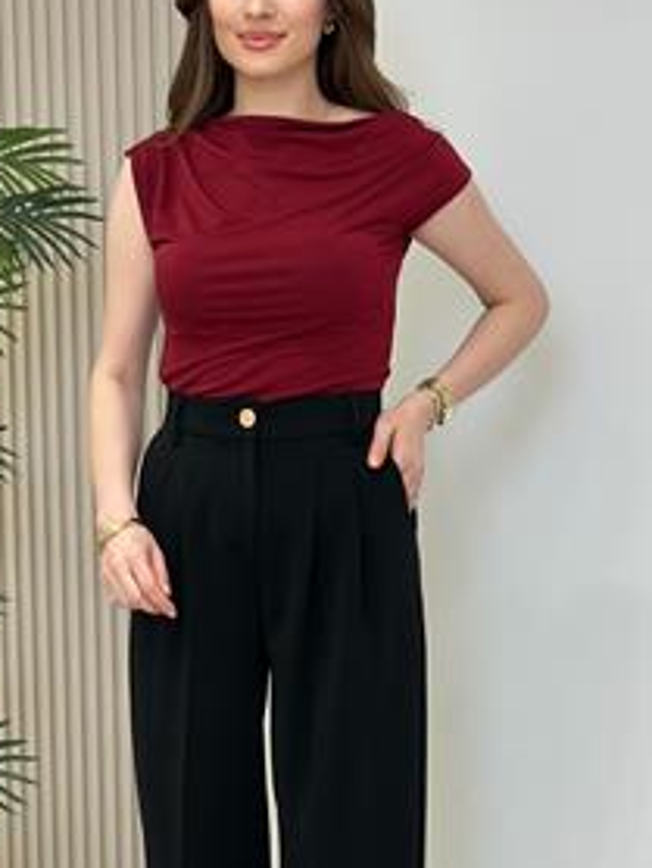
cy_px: 517
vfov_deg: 21.3
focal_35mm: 92
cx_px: 278
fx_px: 2307
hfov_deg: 16.1
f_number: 1.78
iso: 64
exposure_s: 1/141
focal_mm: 6.86
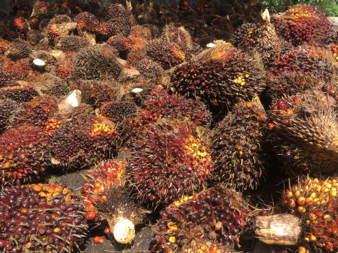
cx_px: 169
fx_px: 283
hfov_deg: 61.7
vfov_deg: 48.2
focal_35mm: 29
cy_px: 126
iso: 25
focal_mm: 4.15
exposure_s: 1/801
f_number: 2.2
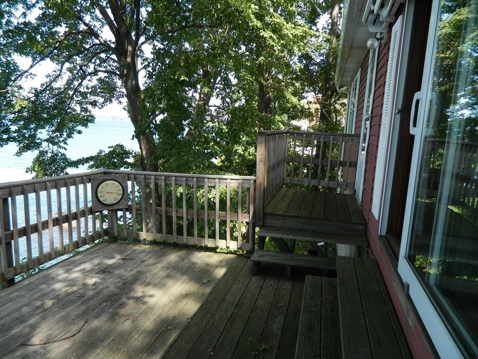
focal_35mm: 25
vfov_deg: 54.9
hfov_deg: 69.4
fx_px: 345
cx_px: 239
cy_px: 180
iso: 80
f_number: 3.1
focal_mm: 4.5
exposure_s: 1/160
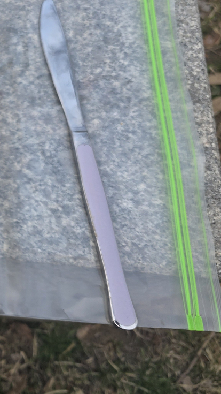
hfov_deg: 19.8
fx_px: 510
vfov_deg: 41.9
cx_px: -145
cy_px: 156
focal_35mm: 49
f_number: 1.7
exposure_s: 1/359
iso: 32
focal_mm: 6.3
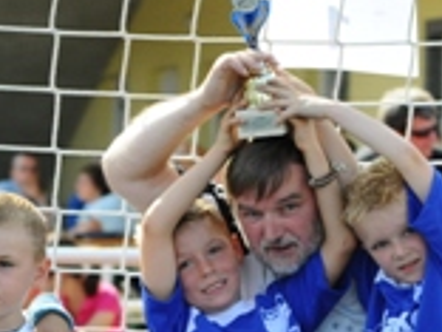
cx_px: 266
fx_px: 4239
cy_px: 375
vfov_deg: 4.5
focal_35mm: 332
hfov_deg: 6.0
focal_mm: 70
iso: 640
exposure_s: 1/1600
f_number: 4
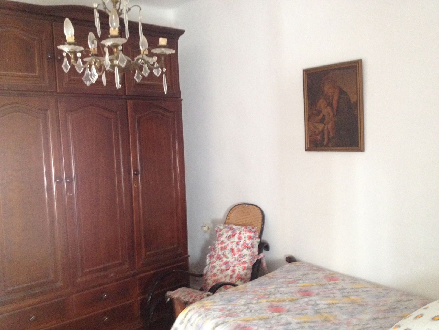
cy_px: 165
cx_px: 220
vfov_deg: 40.7
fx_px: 444
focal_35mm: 35
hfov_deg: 52.6
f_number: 2.4
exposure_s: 1/20
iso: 320
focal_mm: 4.28
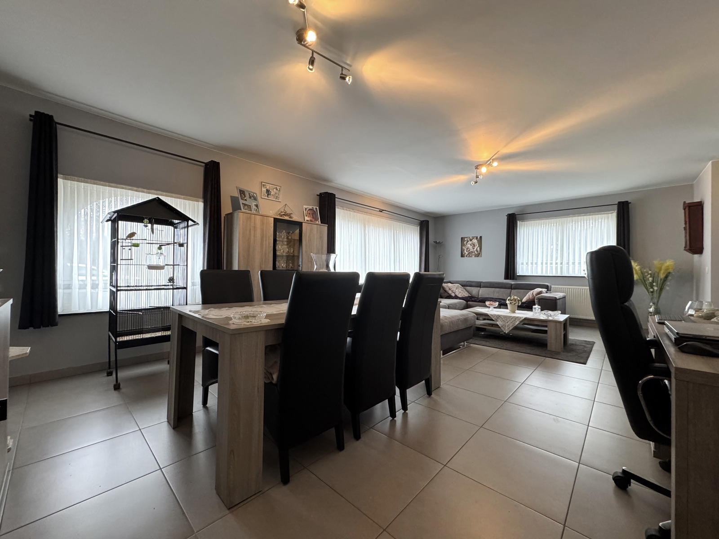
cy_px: 270
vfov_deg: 85.7
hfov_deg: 102.1
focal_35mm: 14
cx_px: 360
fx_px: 291
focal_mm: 2.22
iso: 320
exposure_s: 1/100
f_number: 2.2
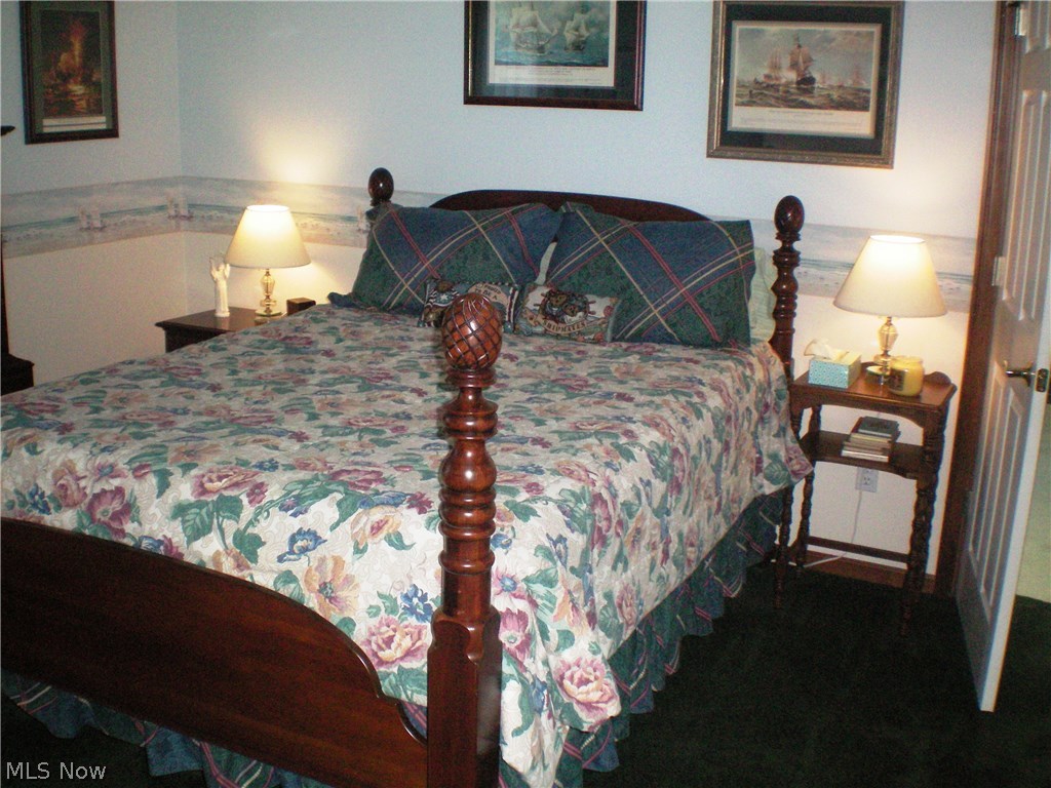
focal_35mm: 38
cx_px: 526
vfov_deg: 37.7
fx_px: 1154
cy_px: 394
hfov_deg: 49.0
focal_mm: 6.3
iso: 400
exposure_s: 1/60
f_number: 4.6
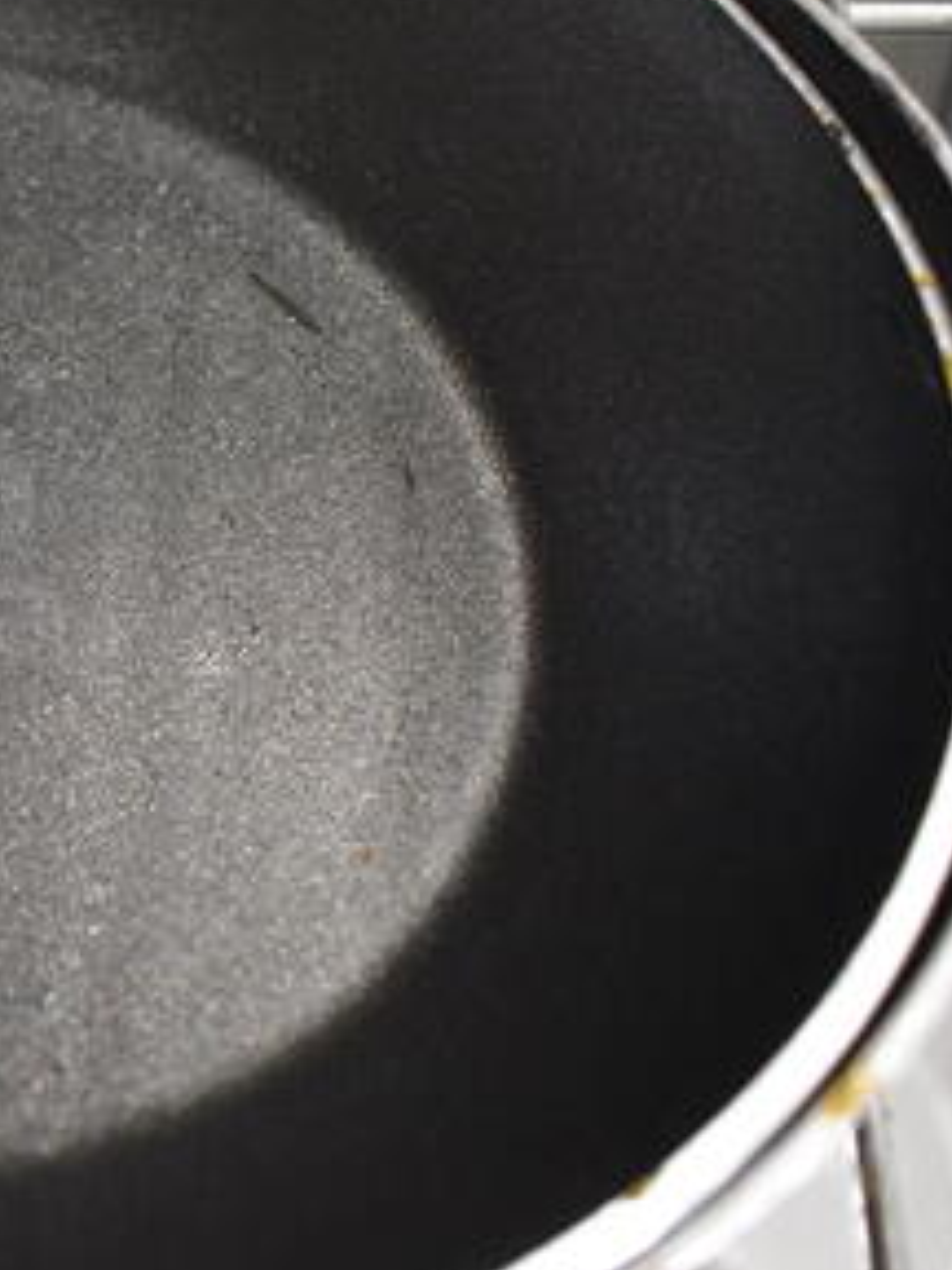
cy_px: 512
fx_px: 2017
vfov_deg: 34.8
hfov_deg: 24.3
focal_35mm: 55
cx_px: -159
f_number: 3.5
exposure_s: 1/60
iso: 3200
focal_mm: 18
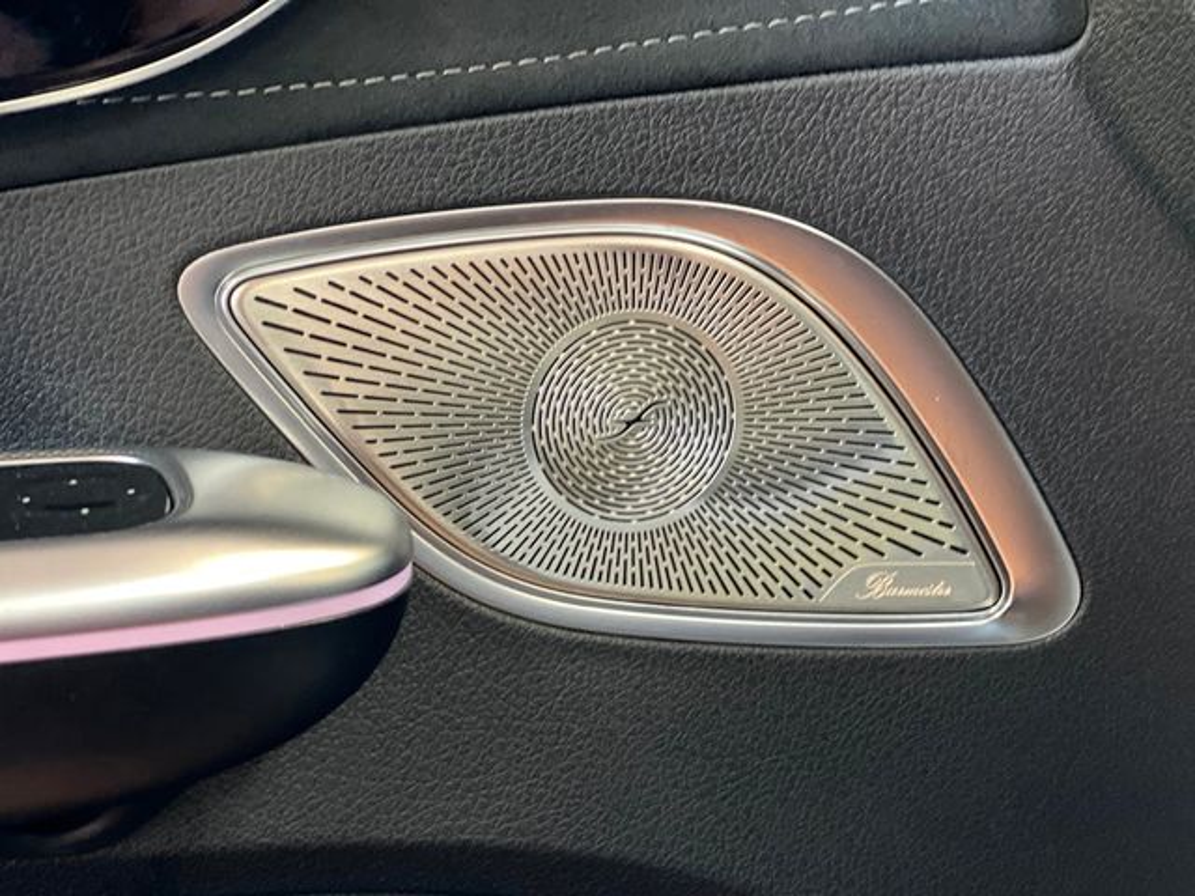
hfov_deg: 25.3
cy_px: 448
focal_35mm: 77
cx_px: 598
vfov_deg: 19.1
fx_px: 2658
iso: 400
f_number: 2.8
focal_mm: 9
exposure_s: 1/24
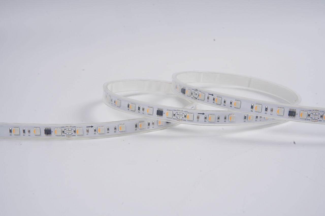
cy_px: 108
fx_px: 515
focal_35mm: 57
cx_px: 162
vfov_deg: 23.7
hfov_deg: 35.0
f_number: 16
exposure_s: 1/125
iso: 100
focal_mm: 57.1
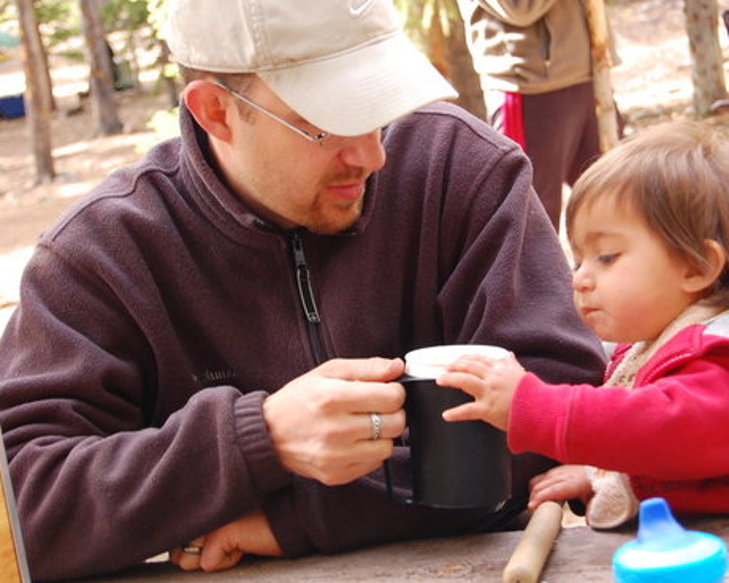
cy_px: 268
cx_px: 450
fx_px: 2028
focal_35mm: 94
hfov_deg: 20.3
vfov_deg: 16.4
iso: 400
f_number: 5.6
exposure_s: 1/50
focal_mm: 48
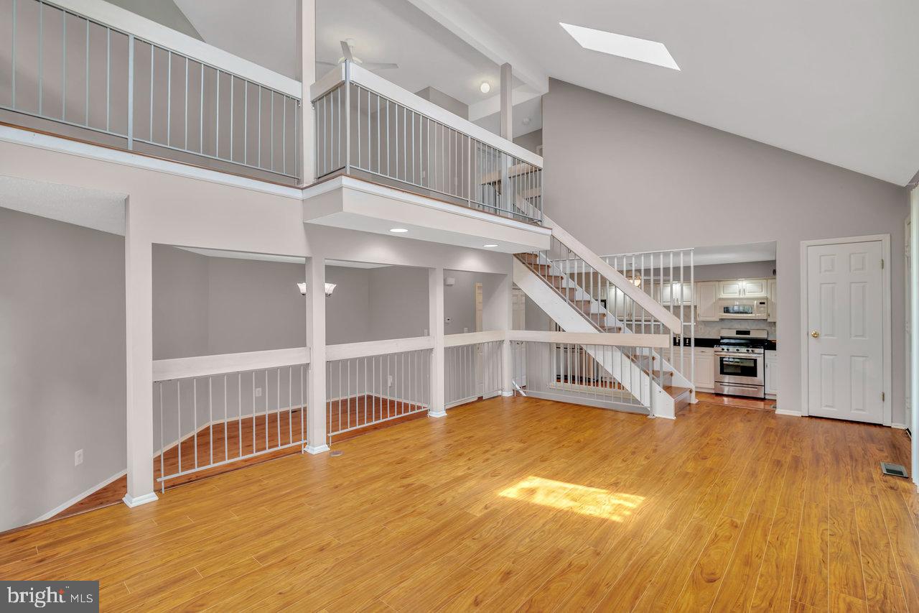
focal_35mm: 16
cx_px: 460
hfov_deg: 96.7
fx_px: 408
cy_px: 306
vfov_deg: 73.7
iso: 320
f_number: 5.6
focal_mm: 16
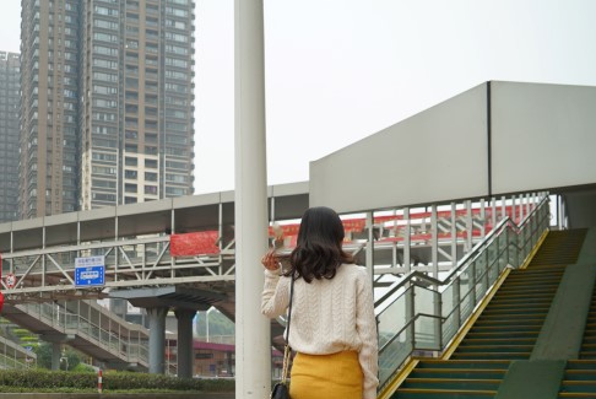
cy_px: 339
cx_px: 167
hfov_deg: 45.1
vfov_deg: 30.9
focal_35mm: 42
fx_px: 696
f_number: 3.5
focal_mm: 24
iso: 100
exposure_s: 1/160
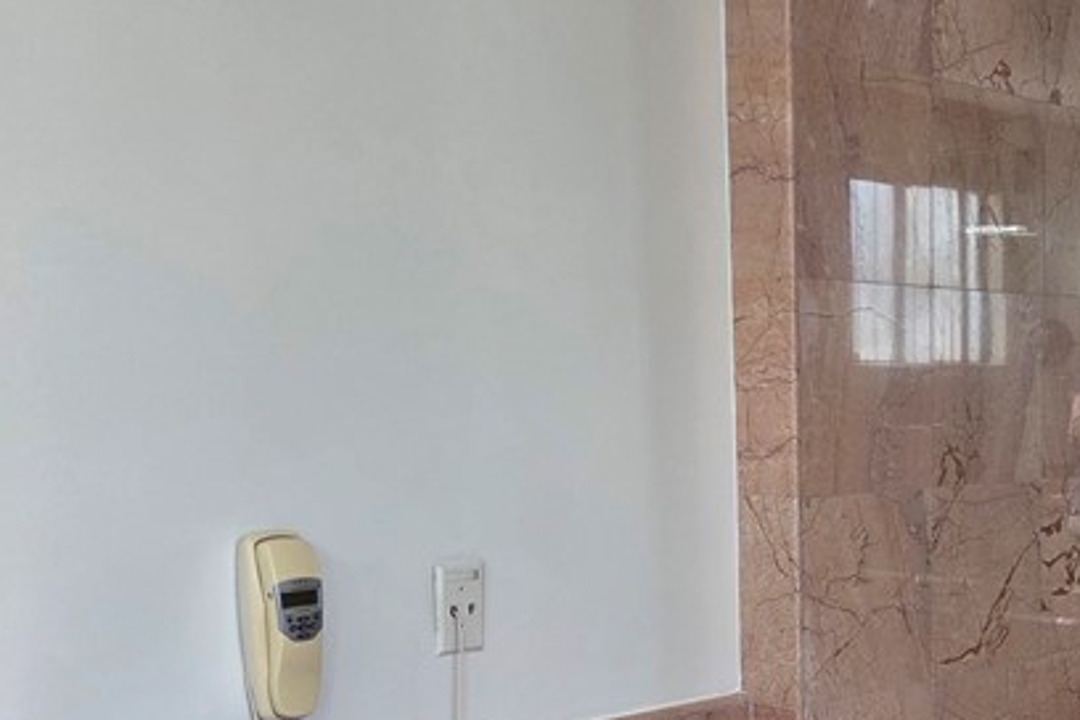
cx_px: 1032
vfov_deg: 22.0
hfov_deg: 31.4
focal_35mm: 60
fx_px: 1800
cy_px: 672
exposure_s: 1/120
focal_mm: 5.4
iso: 125
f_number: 1.8
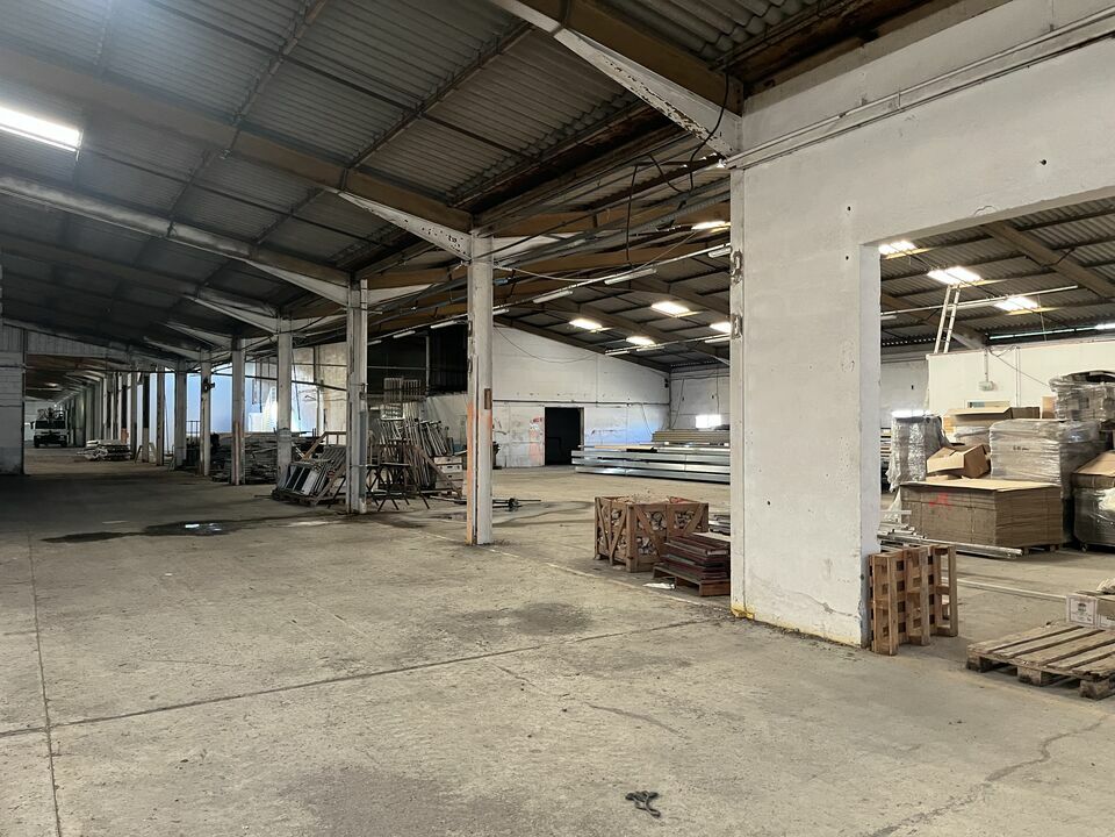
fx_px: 837
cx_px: 558
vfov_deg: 53.1
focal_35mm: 26
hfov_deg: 67.3
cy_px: 418
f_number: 1.6
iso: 320
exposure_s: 1/60
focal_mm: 5.1
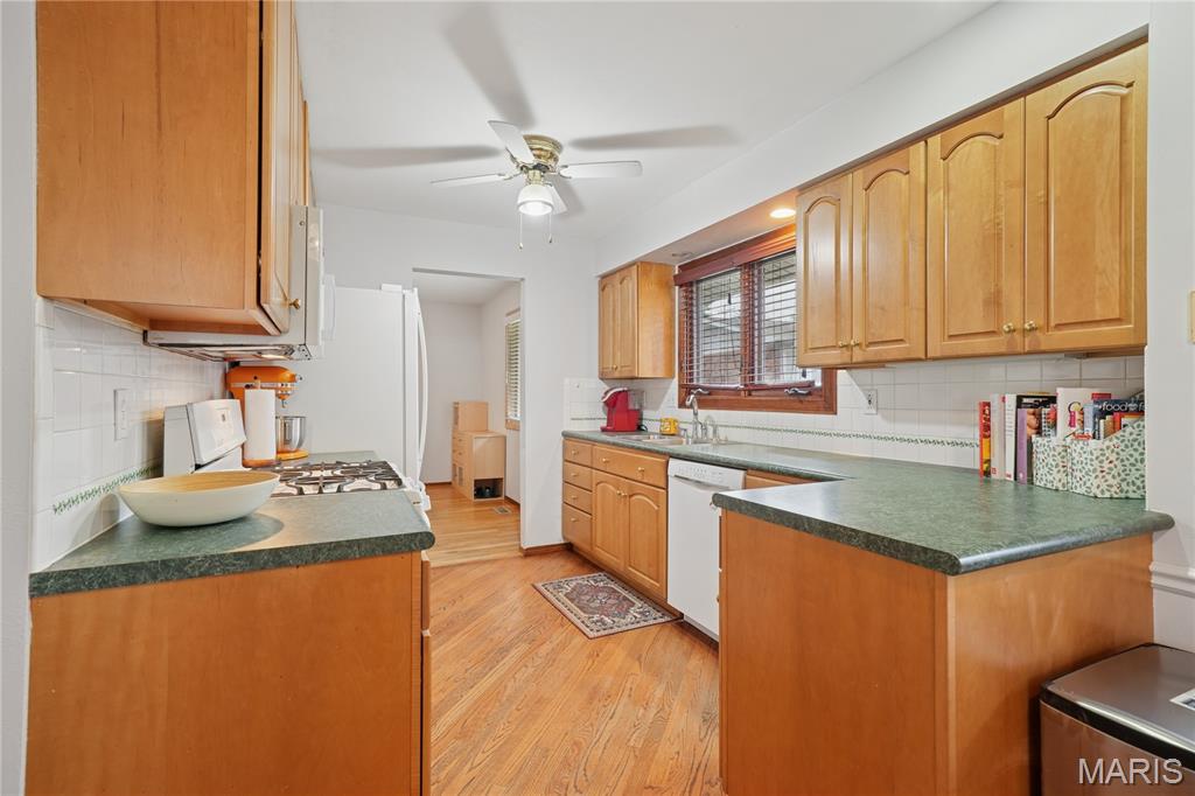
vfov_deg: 73.7
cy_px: 398
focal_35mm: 16
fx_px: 531
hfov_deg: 96.8
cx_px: 598
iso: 400
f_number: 8
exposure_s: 1/6
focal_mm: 16
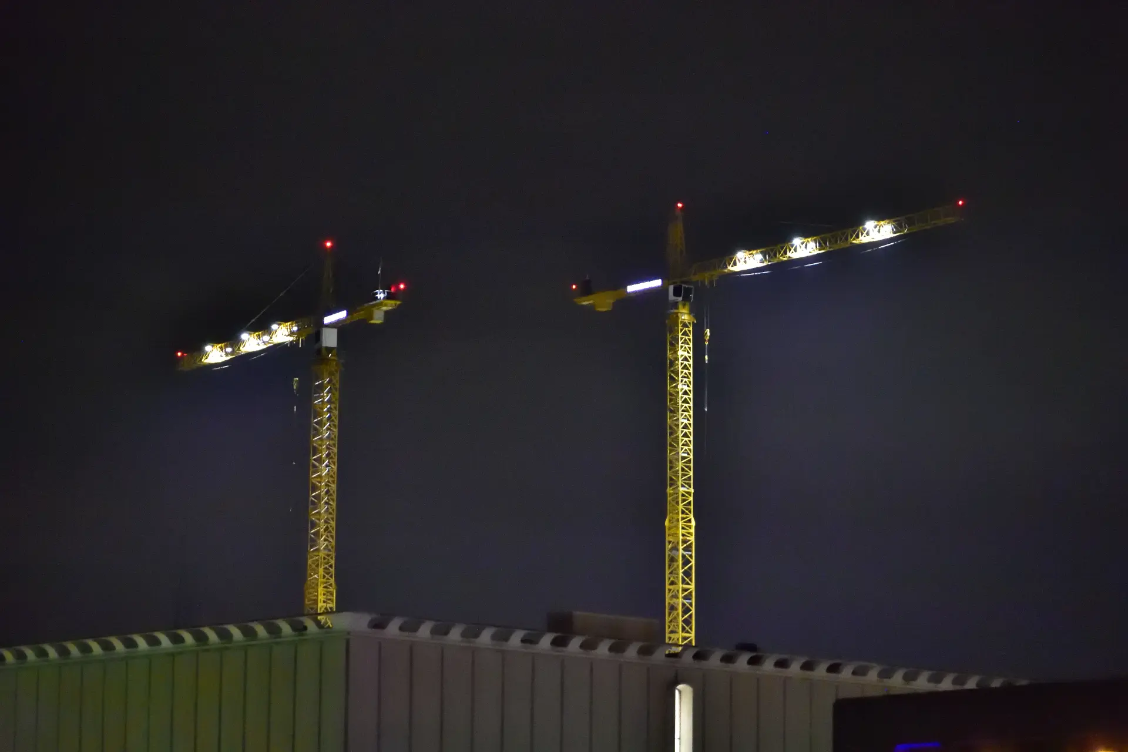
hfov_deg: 16.1
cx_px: 564
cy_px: 376
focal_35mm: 128
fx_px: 3995
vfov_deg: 10.8
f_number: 4.5
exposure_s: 1/50
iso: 10000
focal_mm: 85
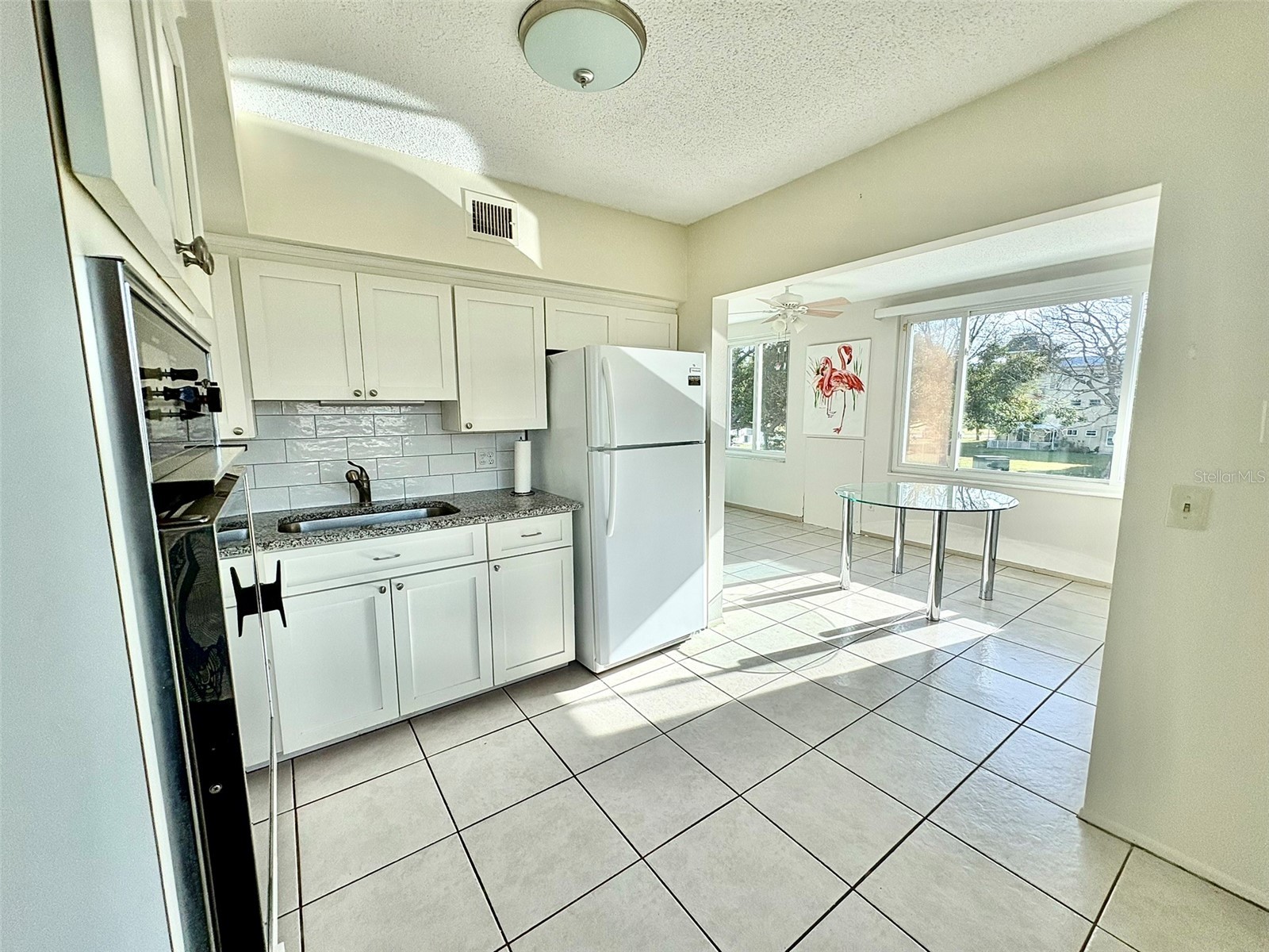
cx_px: 634
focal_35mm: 14
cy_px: 476
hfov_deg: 102.1
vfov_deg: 85.7
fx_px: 513
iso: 40
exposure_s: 1/462
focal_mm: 2.22
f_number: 2.2
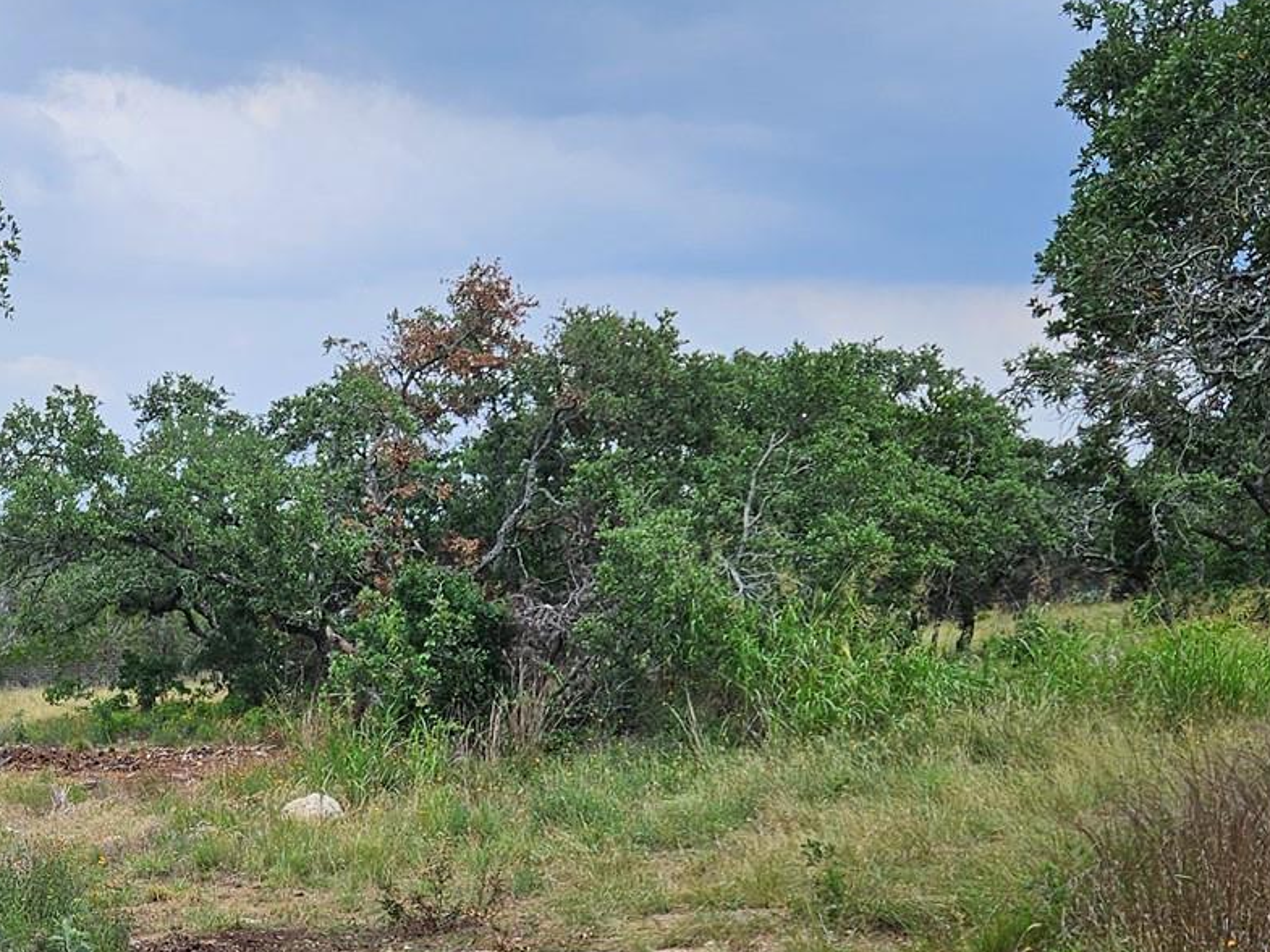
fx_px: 2202
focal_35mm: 60
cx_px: 228
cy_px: 784
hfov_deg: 31.2
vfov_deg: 24.0
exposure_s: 1/1422
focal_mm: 5.4
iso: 25
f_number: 1.8
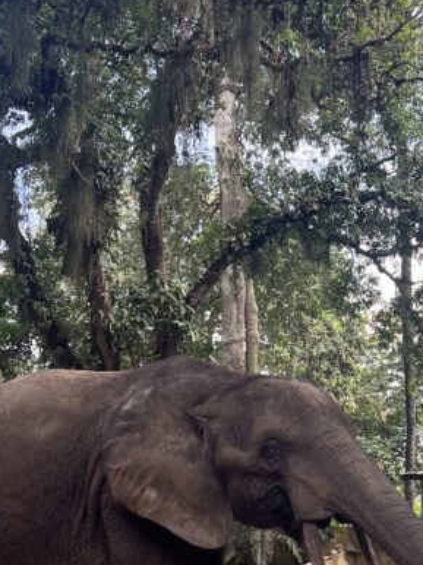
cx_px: 315
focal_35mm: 69
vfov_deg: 28.1
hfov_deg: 21.1
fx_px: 1125
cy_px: 344
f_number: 1.5
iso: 50
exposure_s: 1/376
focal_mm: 5.7
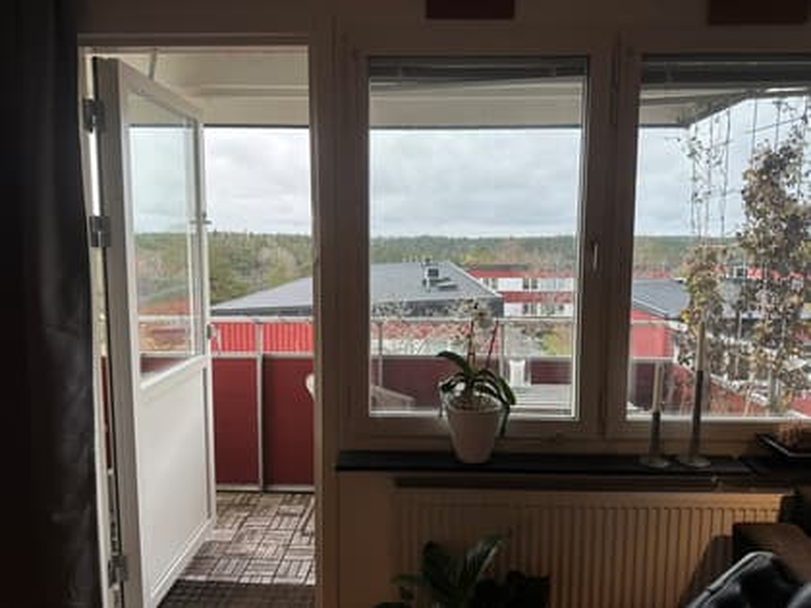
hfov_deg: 71.6
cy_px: 304
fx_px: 562
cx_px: 406
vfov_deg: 56.8
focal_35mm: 24
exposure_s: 1/229
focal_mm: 6.86
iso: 64
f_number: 1.78
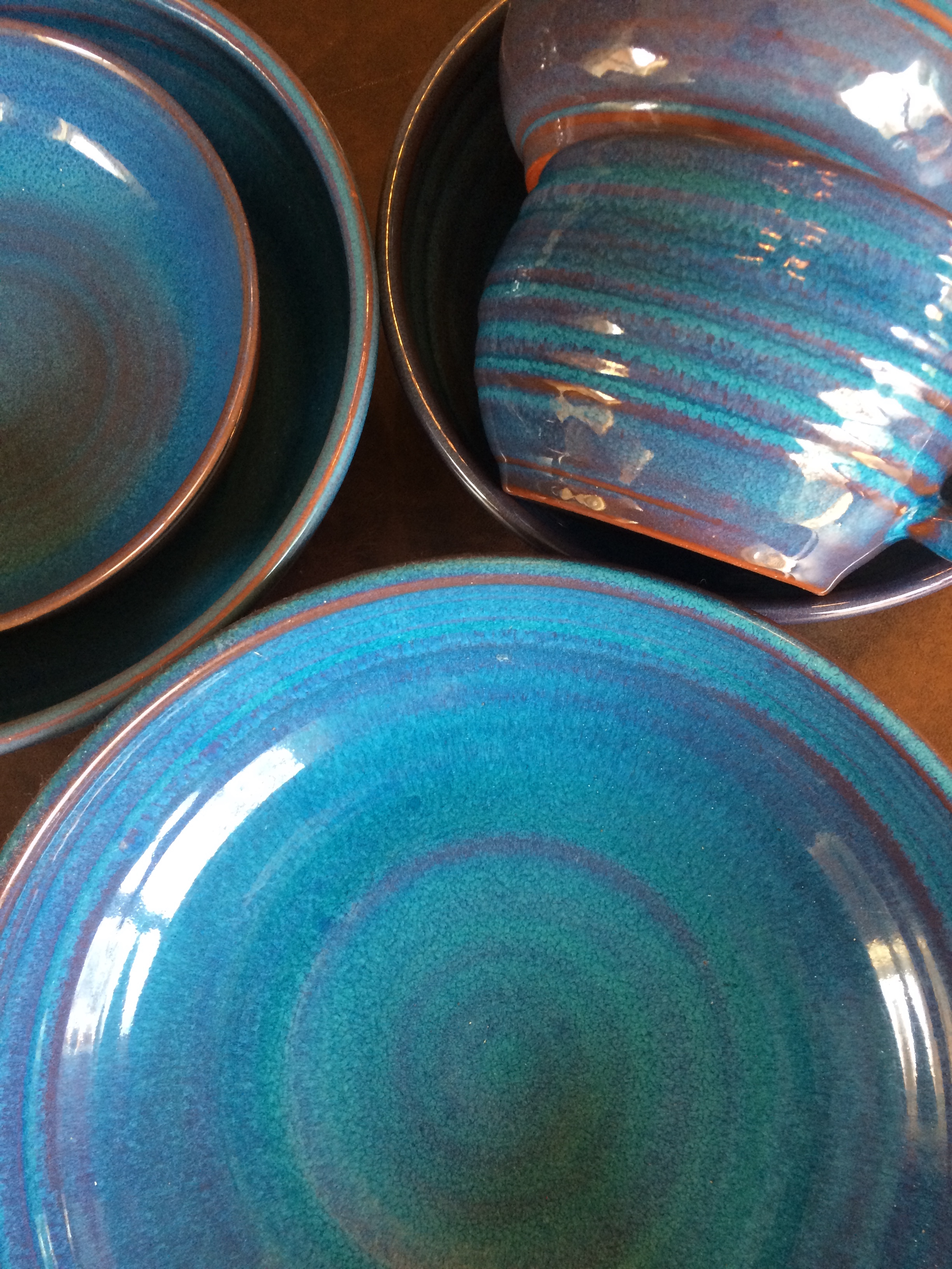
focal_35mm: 29
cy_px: 634
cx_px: 476
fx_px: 1063
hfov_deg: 48.2
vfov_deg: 61.7
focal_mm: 4.15
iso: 160
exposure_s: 1/30
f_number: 2.2
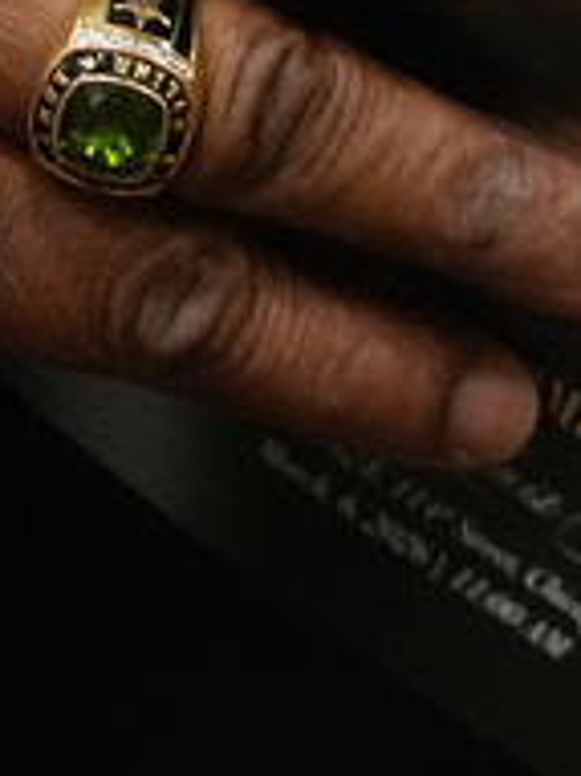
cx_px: 1247
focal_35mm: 1033
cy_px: -124
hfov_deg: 1.4
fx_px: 23143
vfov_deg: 1.9
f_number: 2.8
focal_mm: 200
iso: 6400
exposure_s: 1/500
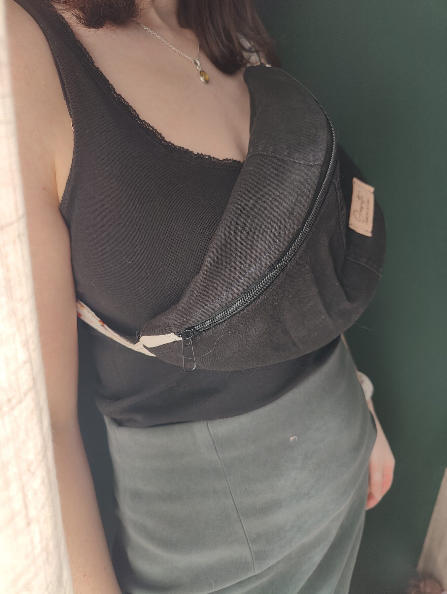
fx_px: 395
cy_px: 297
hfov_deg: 59.0
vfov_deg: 73.9
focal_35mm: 23
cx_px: 224
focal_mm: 6.06
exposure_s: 1/75
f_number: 1.8
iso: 50
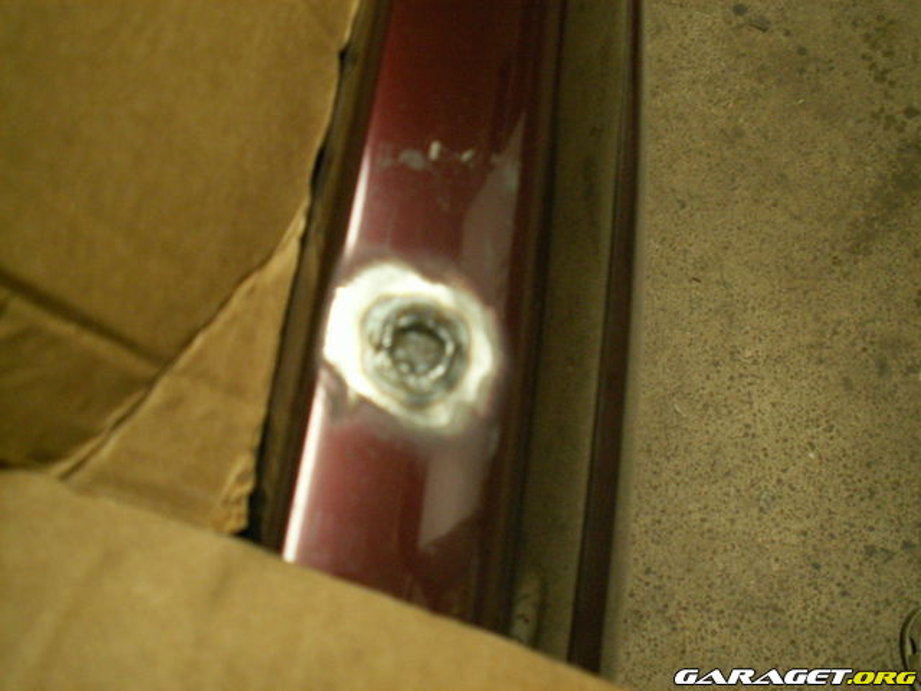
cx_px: 460
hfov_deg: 52.6
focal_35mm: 35
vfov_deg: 40.7
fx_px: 931
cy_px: 346
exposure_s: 1/13
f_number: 2.8
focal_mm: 5.86
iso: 160
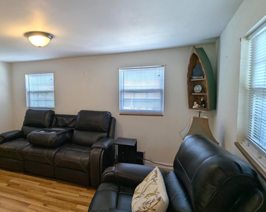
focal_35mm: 21
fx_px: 165
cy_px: 103
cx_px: 88
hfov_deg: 75.2
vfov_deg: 65.5
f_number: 2.2
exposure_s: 1/40
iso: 61
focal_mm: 2.35
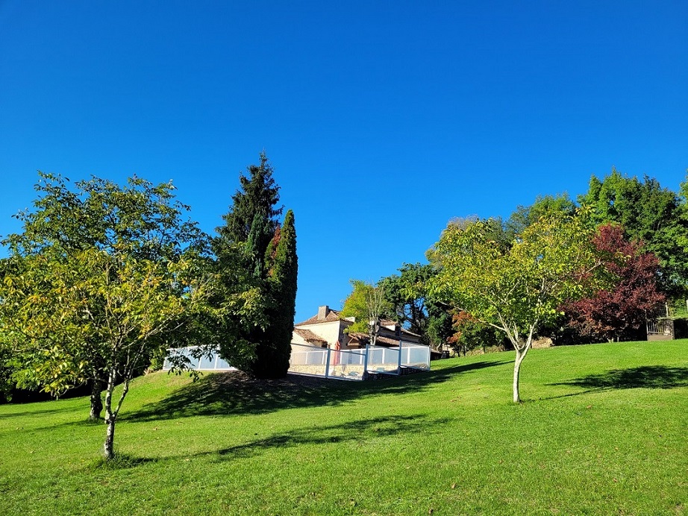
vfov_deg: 53.1
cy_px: 258
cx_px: 344
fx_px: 517
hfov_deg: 67.3
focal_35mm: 26
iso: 40
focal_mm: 5.4
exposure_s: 1/1588
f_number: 1.8
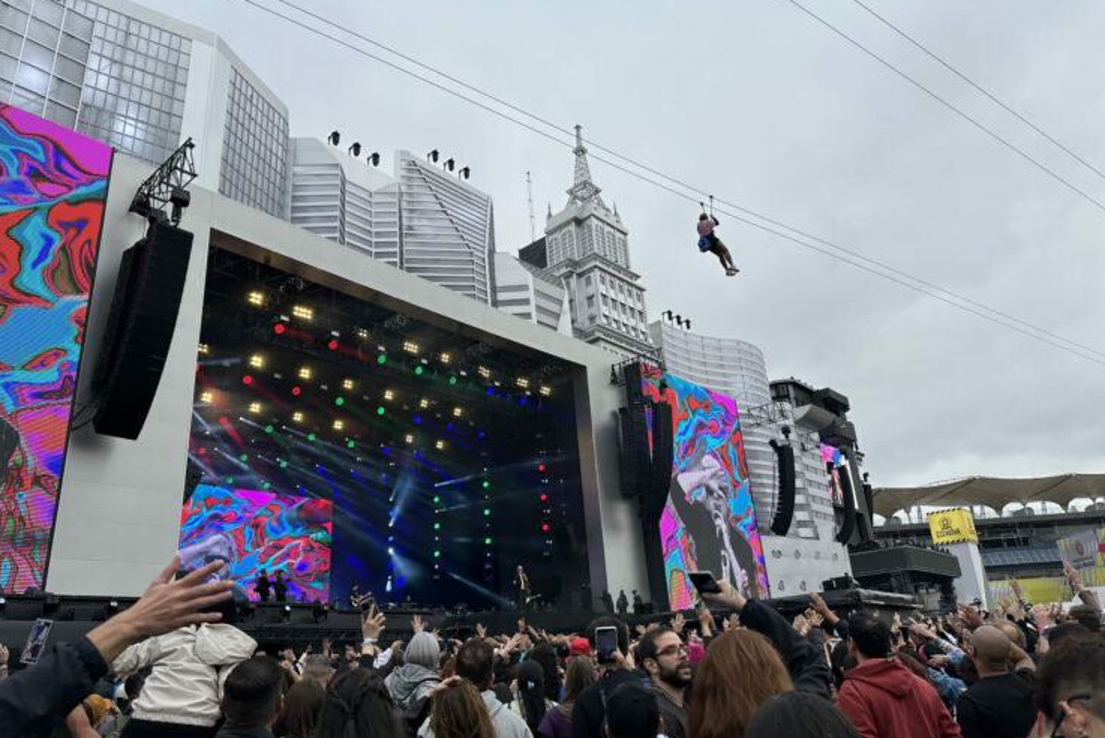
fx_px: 798
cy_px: 375
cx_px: 531
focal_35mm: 26
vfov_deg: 49.6
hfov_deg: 69.3
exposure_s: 1/1541
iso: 80
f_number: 1.78
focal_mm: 6.86
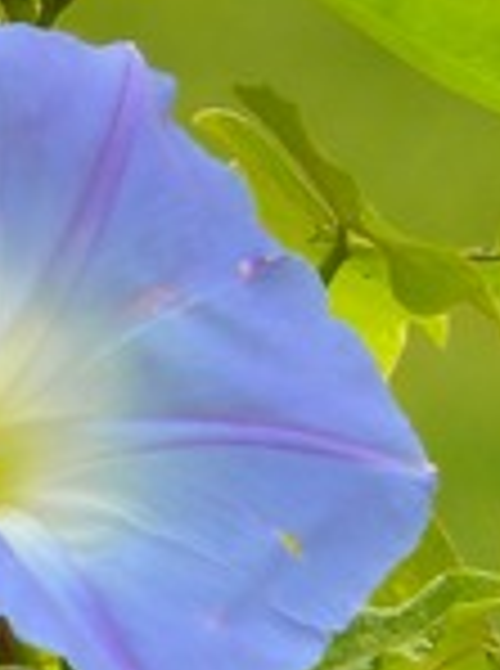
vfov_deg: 0.9
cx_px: -306
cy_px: 674
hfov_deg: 0.7
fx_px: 40986
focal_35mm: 2119
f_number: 4
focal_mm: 88.8
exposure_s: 1/125
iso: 100
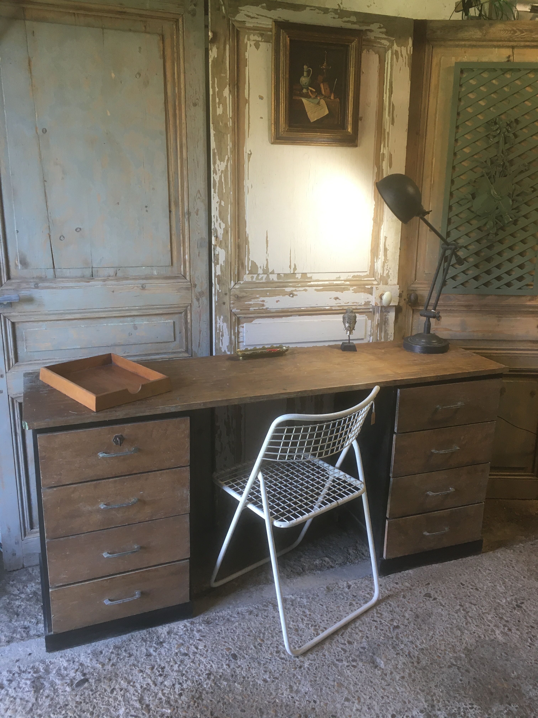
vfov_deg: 61.7
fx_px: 601
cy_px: 359
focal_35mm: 29
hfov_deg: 48.2
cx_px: 269
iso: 100
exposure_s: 1/33
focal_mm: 4.15
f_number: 2.2
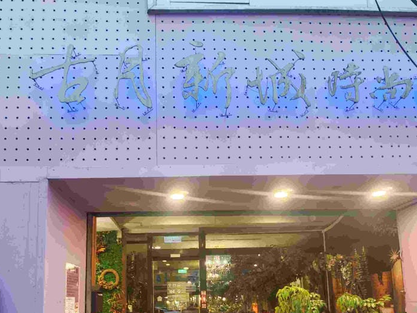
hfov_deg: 71.6
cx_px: 206
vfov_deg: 52.7
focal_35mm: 24
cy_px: 256
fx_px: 289
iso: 320
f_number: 1.8
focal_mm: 2.03
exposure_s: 1/30
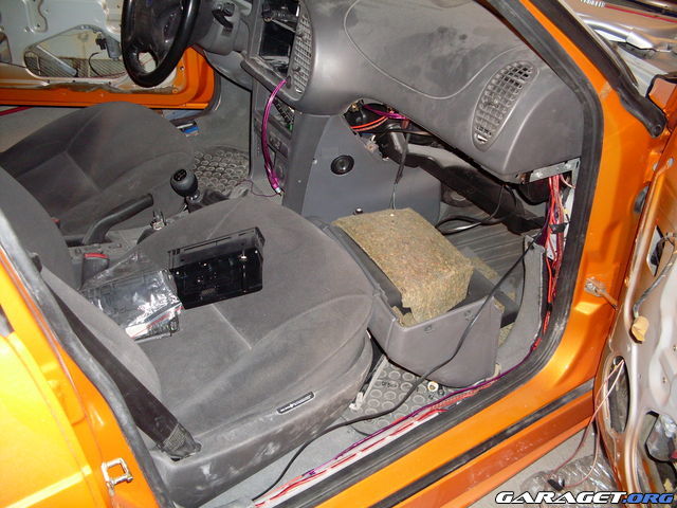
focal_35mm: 38
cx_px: 338
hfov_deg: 49.0
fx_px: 743
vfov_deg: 37.7
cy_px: 254
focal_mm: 6.3
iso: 120
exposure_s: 1/45
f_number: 2.8
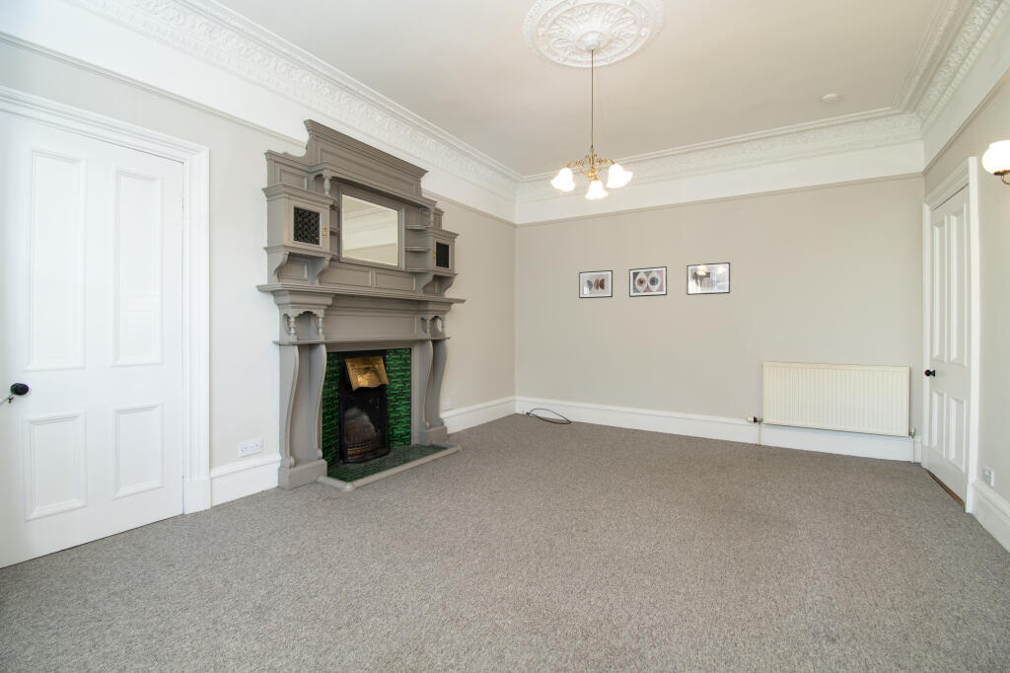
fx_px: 421
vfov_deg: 77.3
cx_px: 505
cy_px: 336
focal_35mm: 15
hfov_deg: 100.4
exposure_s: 1/8
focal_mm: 10
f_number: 8
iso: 320
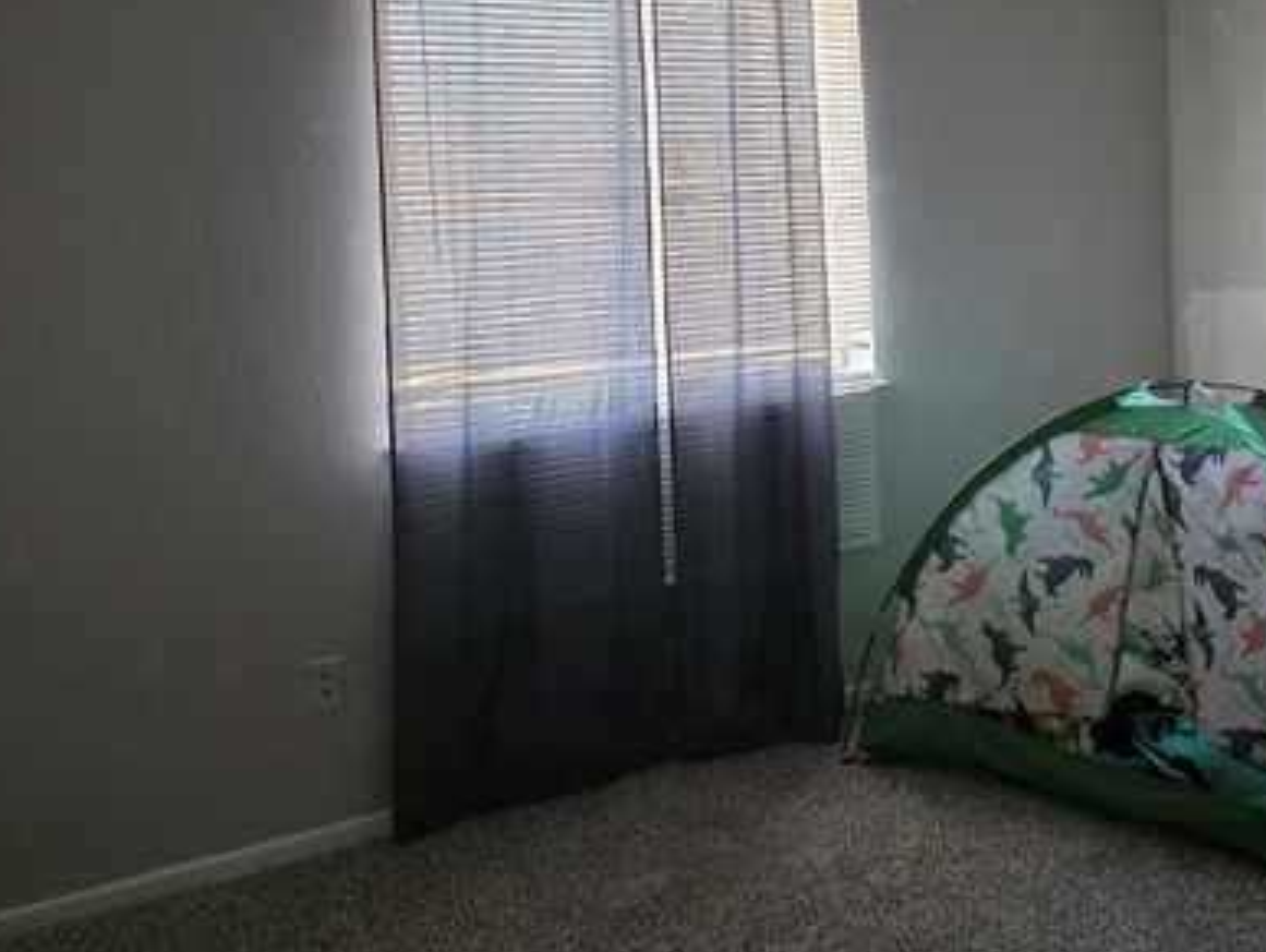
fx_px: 1391
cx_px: 1001
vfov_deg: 36.9
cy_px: 245
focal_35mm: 38
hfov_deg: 46.5
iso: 800
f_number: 1.7
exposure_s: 1/120
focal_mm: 6.3
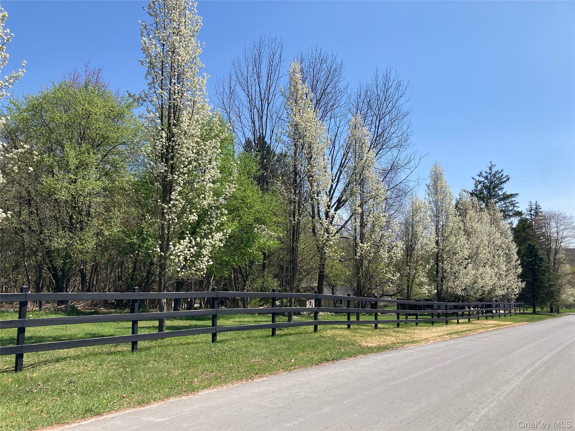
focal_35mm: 28
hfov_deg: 63.4
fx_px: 465
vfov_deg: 49.7
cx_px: 288
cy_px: 216
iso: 20
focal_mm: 3.99
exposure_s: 1/1869
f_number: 1.8
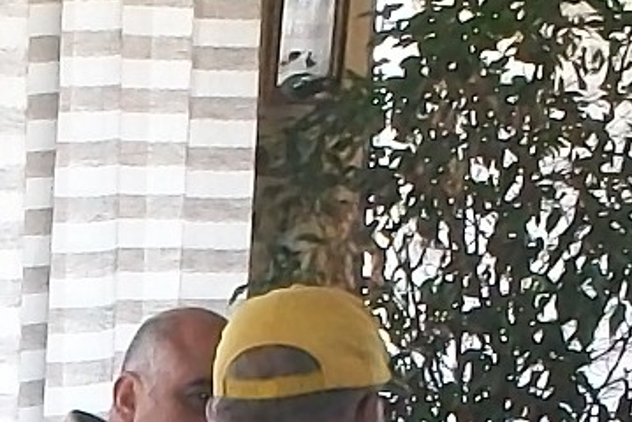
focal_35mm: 219
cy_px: 1063
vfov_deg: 6.0
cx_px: -247
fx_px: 3848
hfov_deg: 9.2
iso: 250
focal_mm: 6.3
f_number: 4.5
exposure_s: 1/30
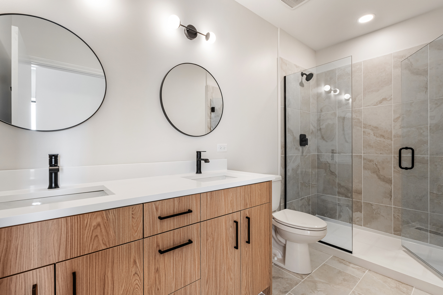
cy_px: 148
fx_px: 197
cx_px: 222
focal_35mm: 16
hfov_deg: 96.7
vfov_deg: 73.7
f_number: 9
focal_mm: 11
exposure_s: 1/125
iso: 320
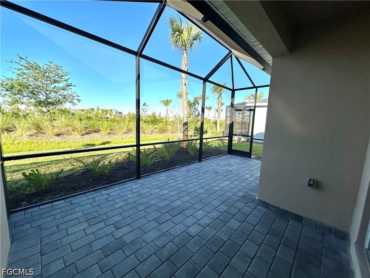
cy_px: 139
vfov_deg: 85.7
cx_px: 185
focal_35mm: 14
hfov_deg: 102.1
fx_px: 150
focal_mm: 2.22
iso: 40
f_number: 2.2
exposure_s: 1/720
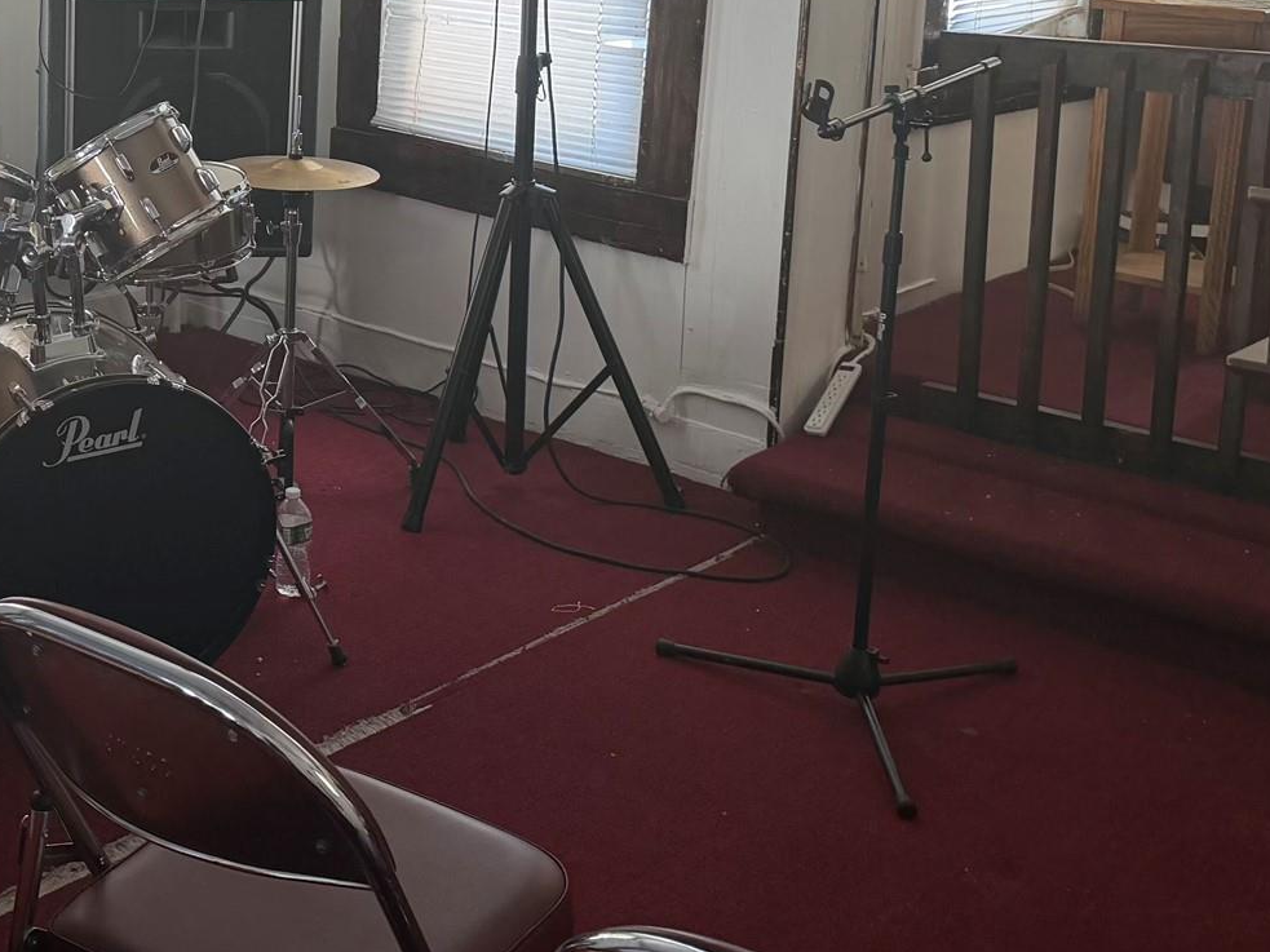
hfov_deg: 36.4
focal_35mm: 50
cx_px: 189
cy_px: 169
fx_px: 1834
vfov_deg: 28.4
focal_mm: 6.76
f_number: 1.78
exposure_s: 1/85
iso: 200
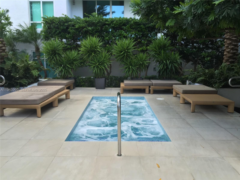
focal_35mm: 29
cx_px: 120
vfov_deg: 48.2
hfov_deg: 61.7
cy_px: 90
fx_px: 201
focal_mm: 4.15
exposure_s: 1/120
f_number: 2.2
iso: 50
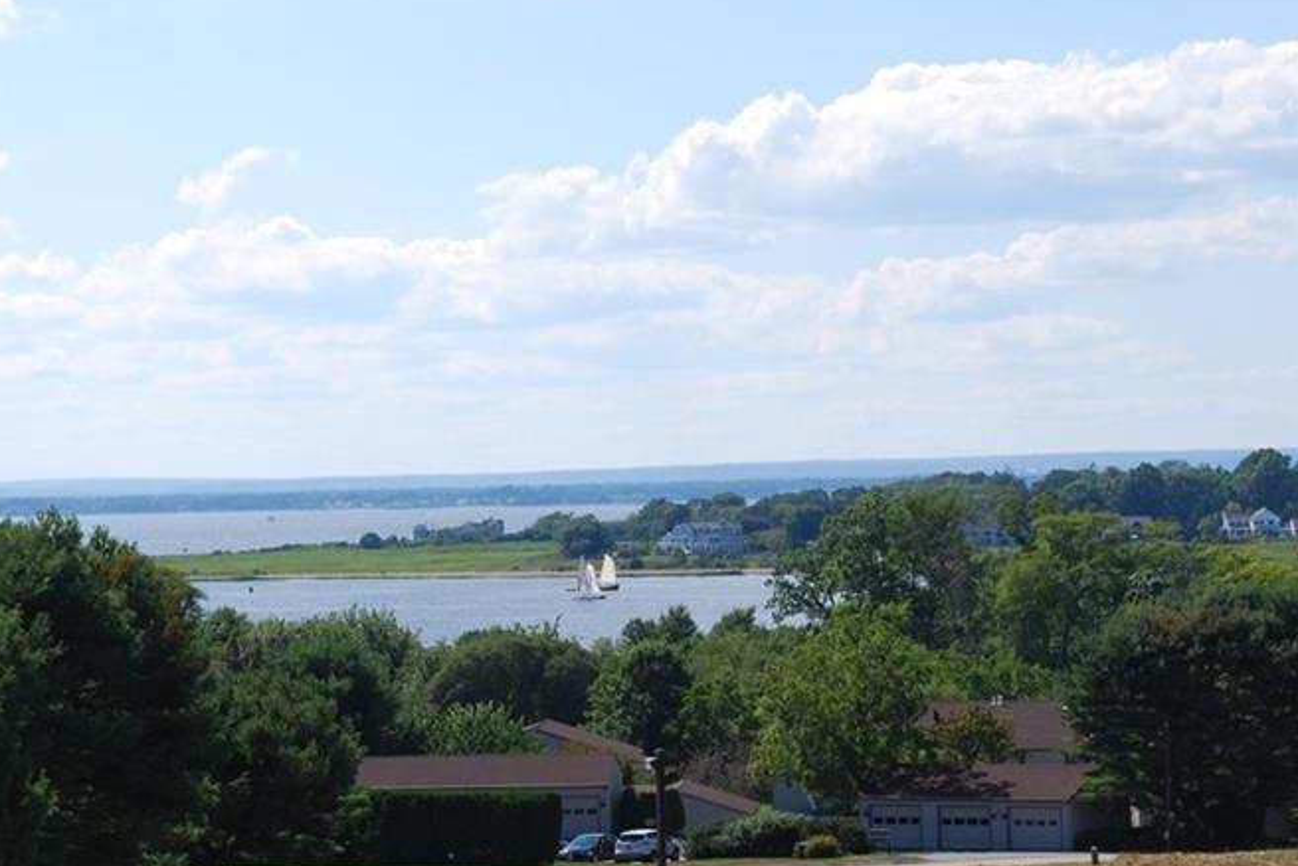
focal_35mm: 129
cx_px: 633
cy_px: 599
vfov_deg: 10.6
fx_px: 4645
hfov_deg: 15.9
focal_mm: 55
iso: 100
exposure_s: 1/250
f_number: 8
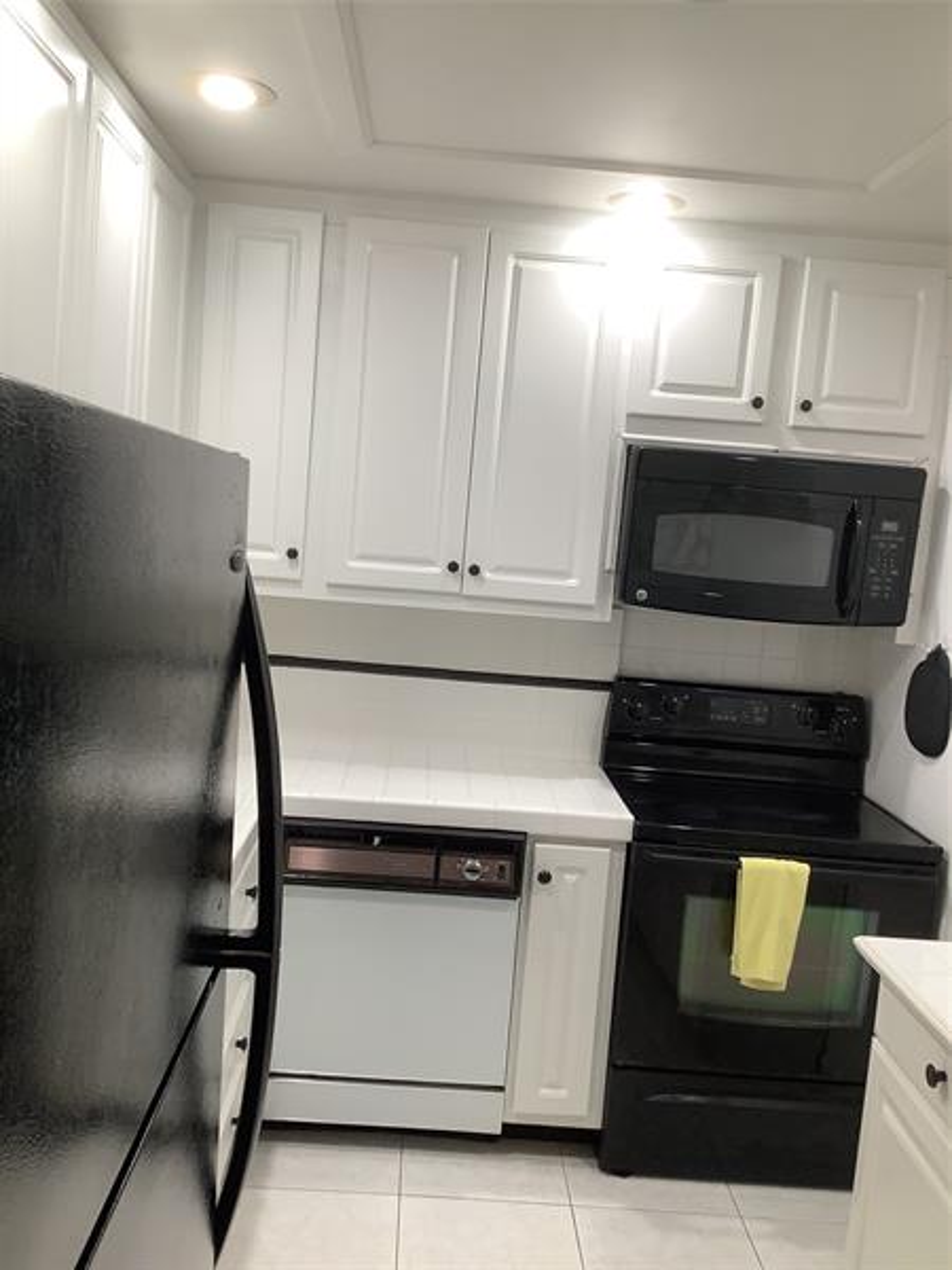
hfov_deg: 45.4
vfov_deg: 58.4
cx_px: 476
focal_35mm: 31
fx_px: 1137
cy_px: 635
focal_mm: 3.3
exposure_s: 1/50
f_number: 2.4
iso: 80
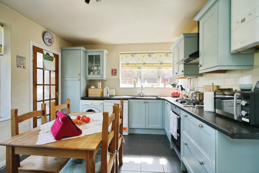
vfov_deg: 70.5
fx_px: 122
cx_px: 130
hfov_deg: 93.3
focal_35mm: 17
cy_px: 86
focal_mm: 17
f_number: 7.1
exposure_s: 1/200
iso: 1250
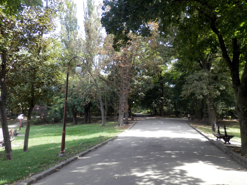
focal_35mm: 25
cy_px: 92
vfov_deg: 54.9
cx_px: 124
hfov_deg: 69.4
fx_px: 178
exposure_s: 1/125
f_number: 3
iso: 80
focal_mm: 4.5
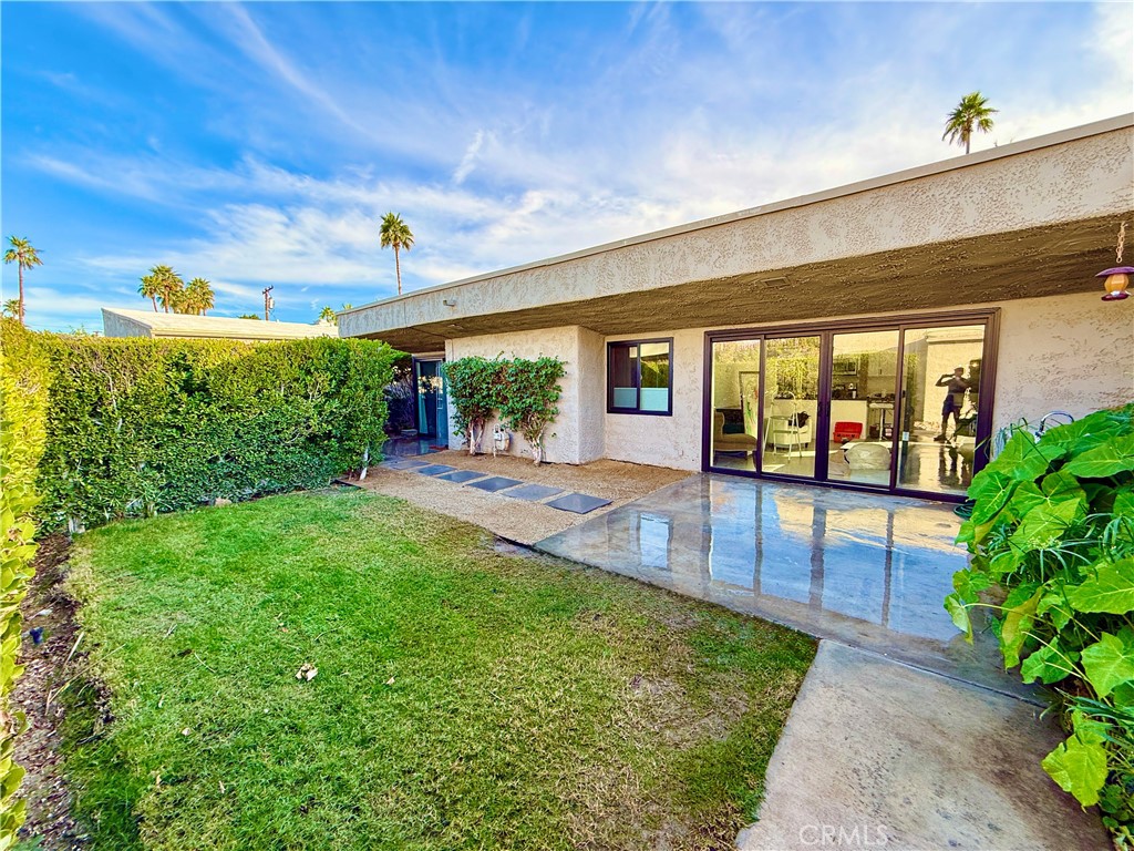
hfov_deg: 102.1
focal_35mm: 14
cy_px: 426
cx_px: 567
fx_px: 459
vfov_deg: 85.7
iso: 64
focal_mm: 2.22
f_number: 2.2
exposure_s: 1/168
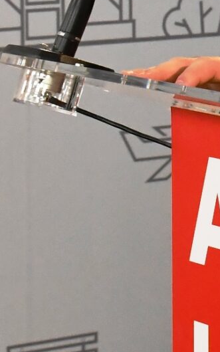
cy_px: -59
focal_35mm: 251
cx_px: 596
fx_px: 2409
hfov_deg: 5.0
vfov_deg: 8.3
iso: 2500
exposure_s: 1/320
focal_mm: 34
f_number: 9
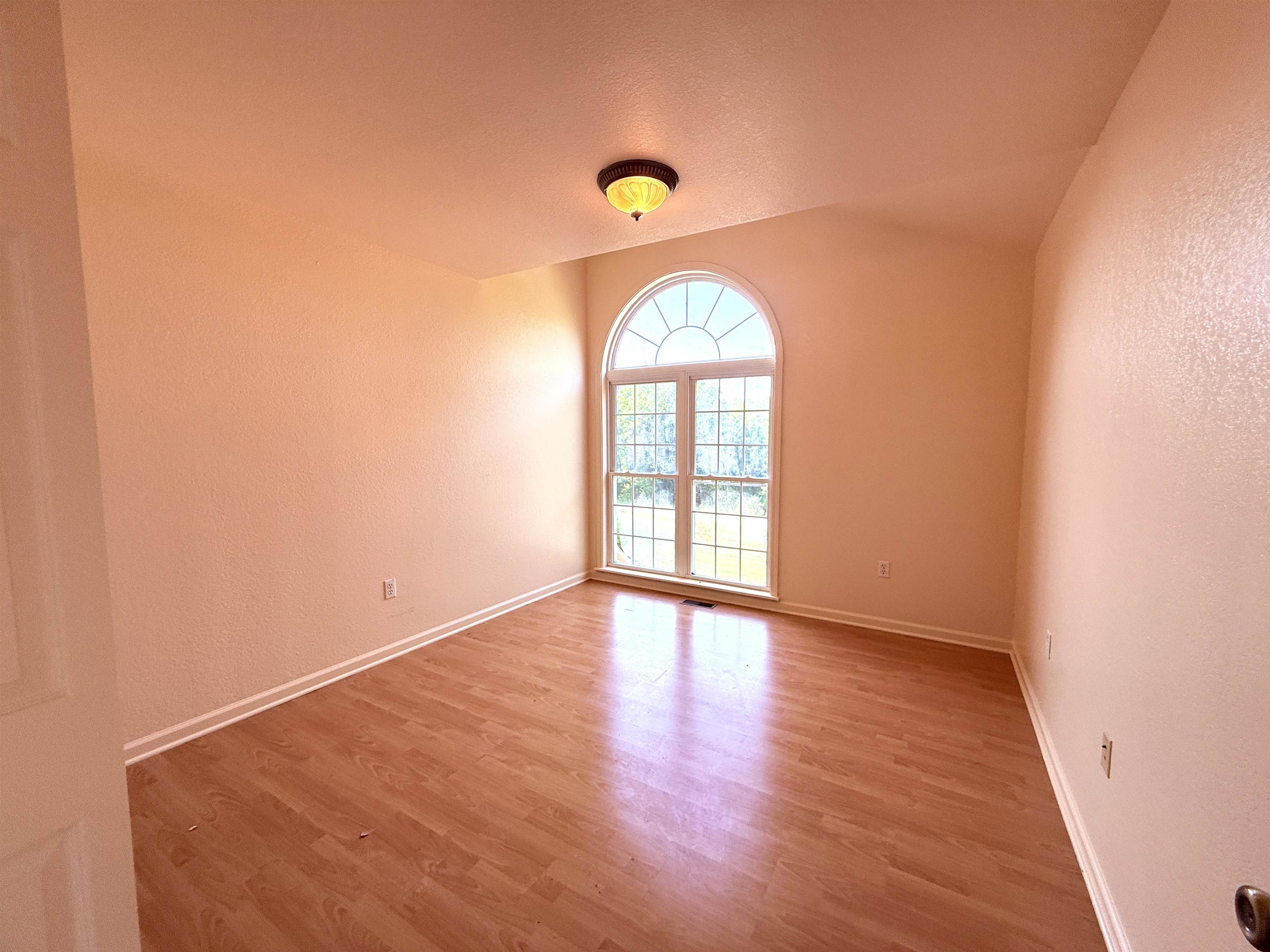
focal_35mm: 14
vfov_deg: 85.7
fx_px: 514
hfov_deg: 102.1
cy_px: 476
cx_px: 635
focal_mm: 2.22
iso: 80
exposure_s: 1/99
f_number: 2.2
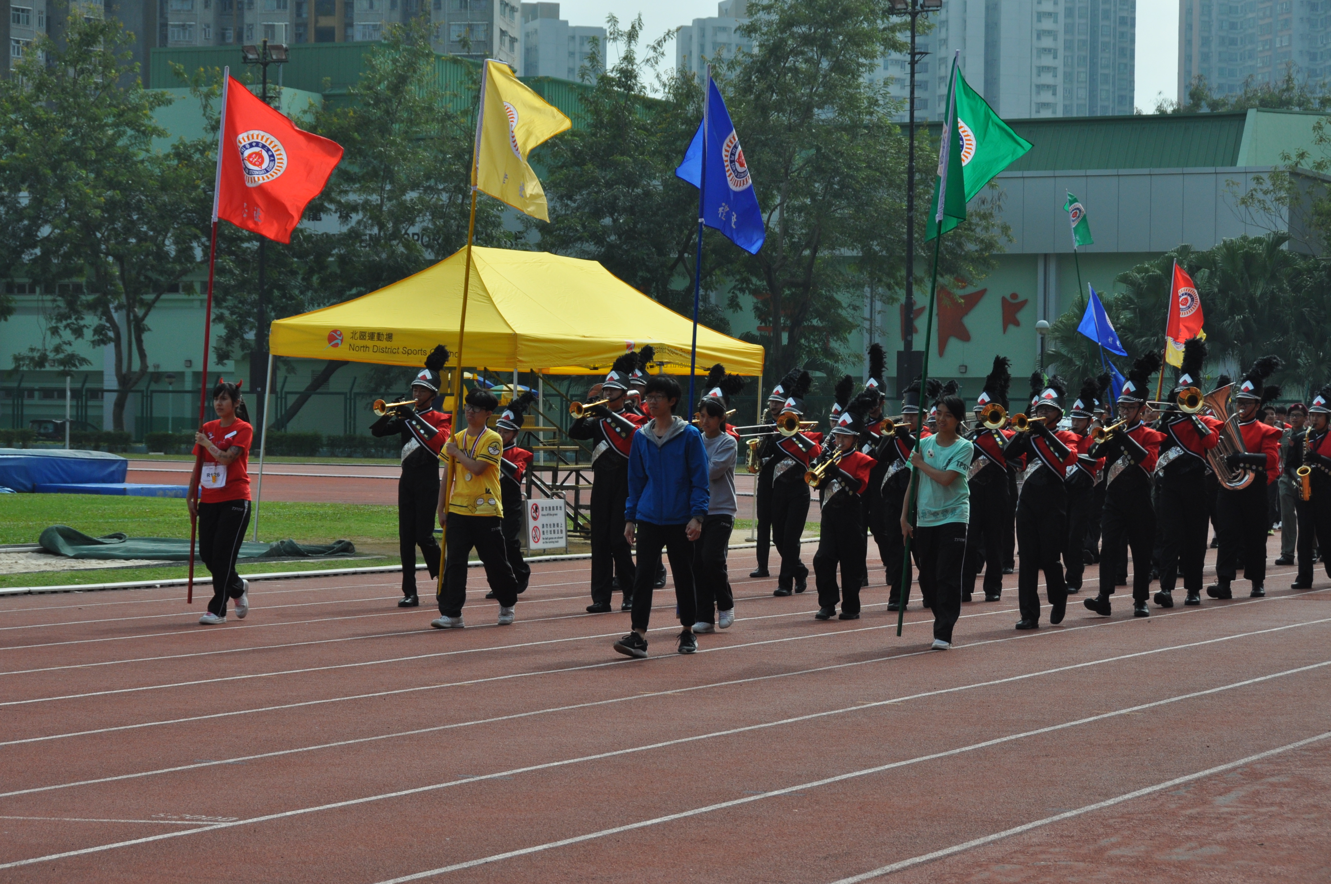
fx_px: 3323
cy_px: 442
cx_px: 666
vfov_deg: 15.2
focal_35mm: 90
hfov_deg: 22.6
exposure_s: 1/2000
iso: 400
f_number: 7.1
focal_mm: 60
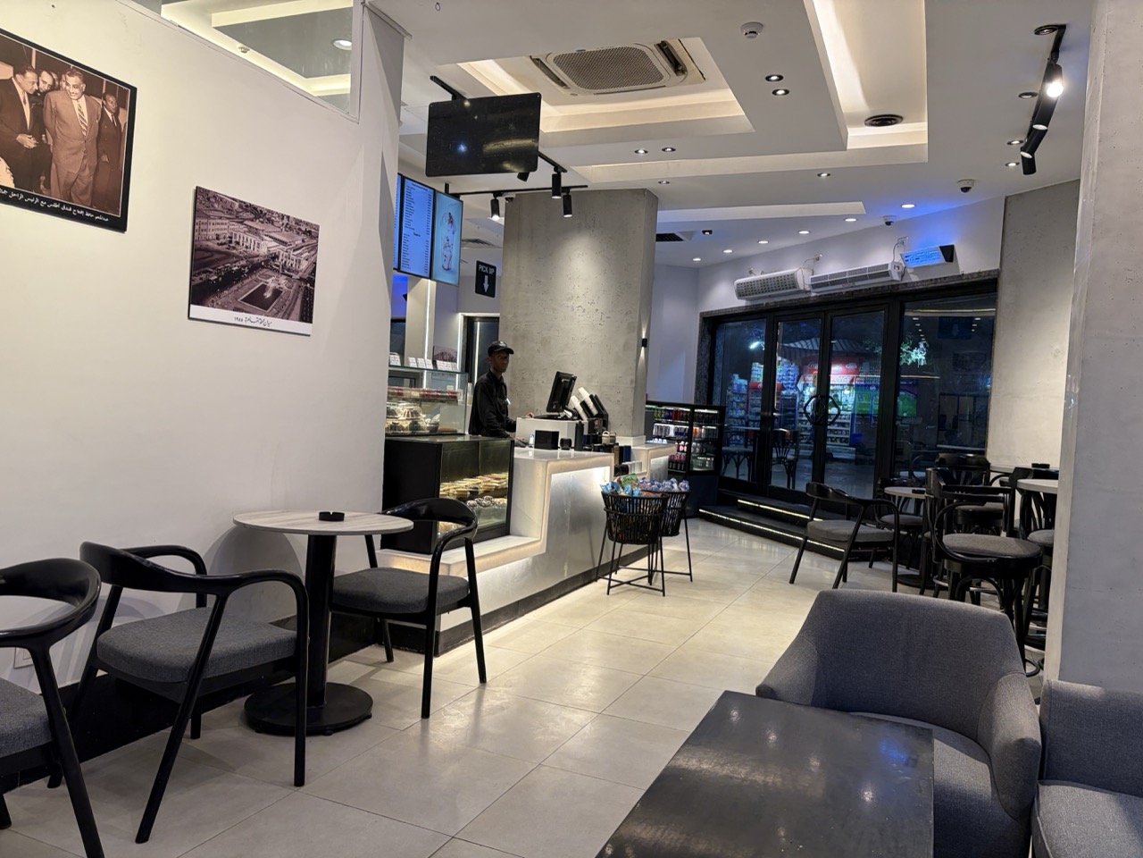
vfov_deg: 53.1
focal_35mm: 26
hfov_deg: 67.3
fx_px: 859
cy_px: 429
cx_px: 572
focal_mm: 5.96
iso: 80
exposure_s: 1/100
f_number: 1.6
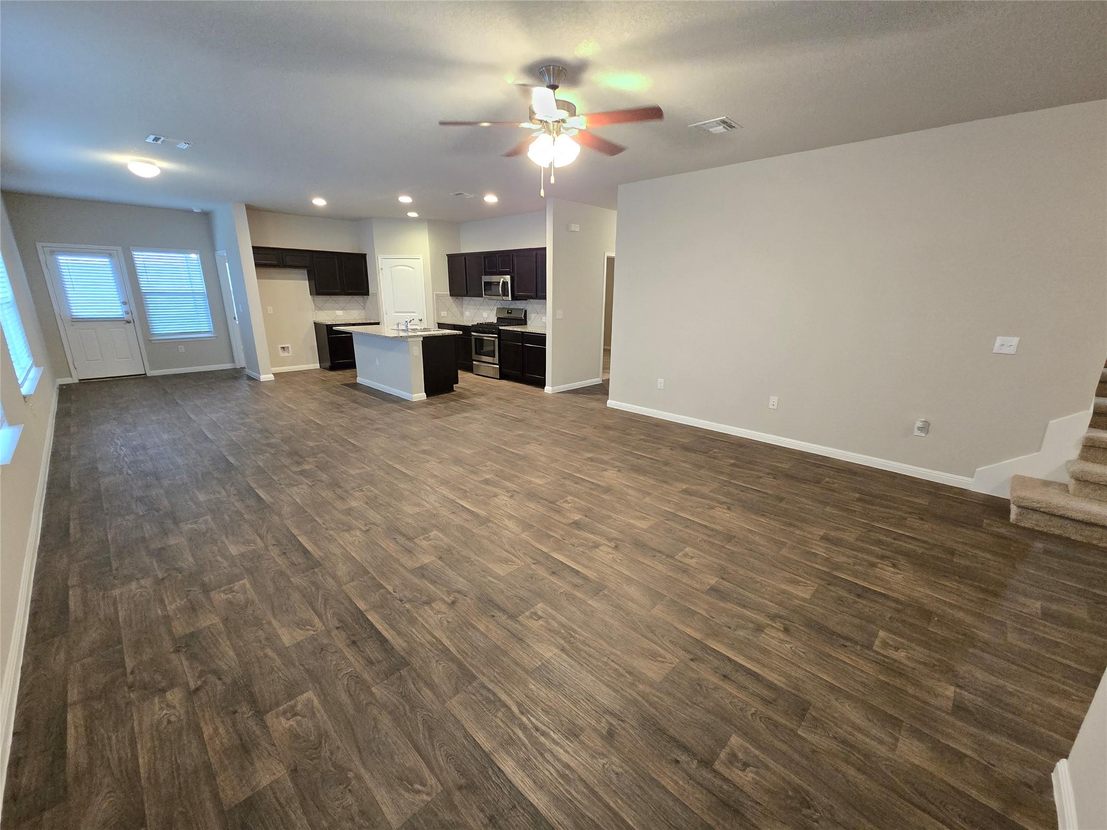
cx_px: 554
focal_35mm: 13
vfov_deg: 89.9
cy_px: 415
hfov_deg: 106.2
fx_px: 416
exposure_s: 1/60
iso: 800
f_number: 2.2
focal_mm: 2.2
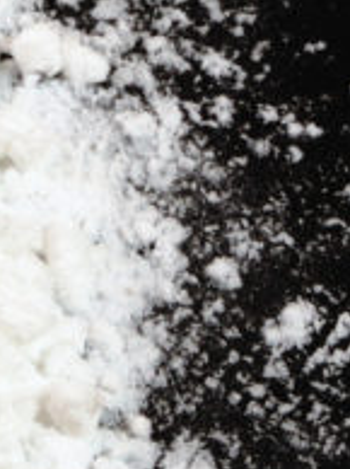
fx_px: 3553
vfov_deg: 7.5
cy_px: 344
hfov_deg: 5.5
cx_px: -451
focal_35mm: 263
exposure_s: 1/4
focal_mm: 46
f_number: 36
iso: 200
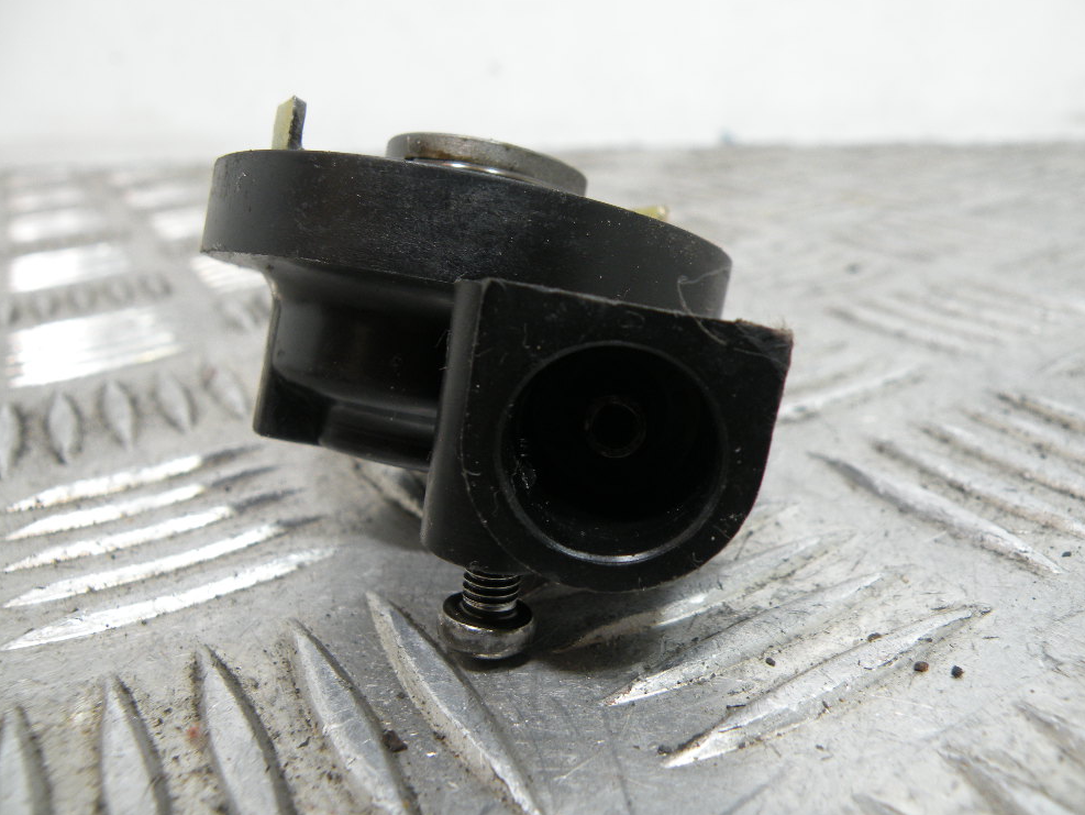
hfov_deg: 63.4
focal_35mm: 28
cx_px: 560
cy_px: 397
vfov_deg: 49.8
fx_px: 878
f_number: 2.8
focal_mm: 4.7
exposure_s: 1/63.8
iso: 96
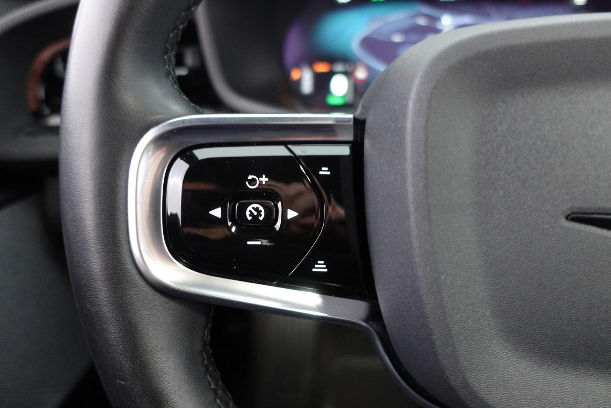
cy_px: 204
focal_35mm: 24
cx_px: 306
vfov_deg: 53.1
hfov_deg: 73.7
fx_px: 407
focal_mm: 9.4
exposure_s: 1/10
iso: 800
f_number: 1.8
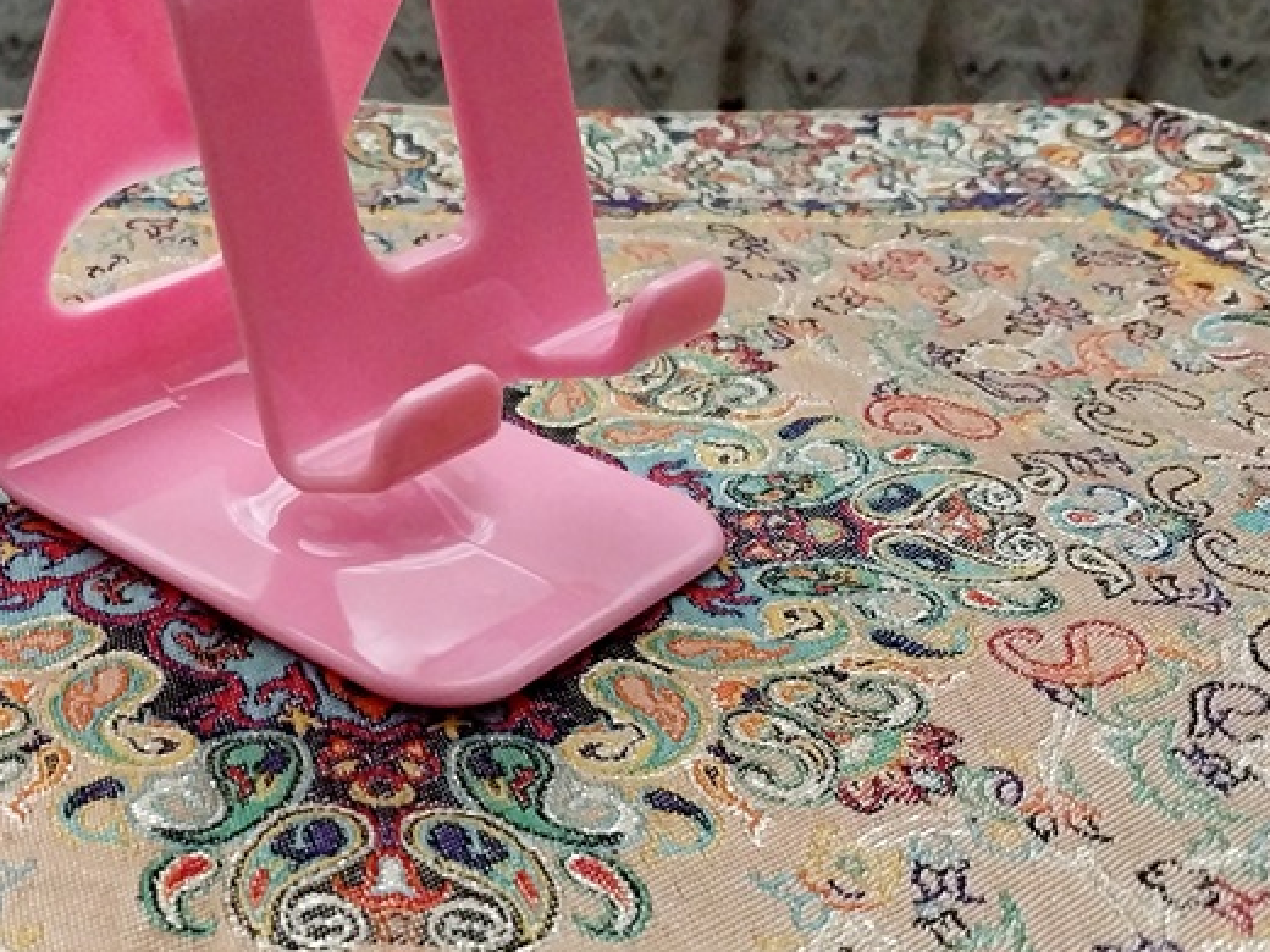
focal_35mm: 50
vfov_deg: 29.1
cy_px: 486
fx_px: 1834
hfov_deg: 37.3
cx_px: 318
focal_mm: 4
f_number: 1.8
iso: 320
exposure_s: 1/50
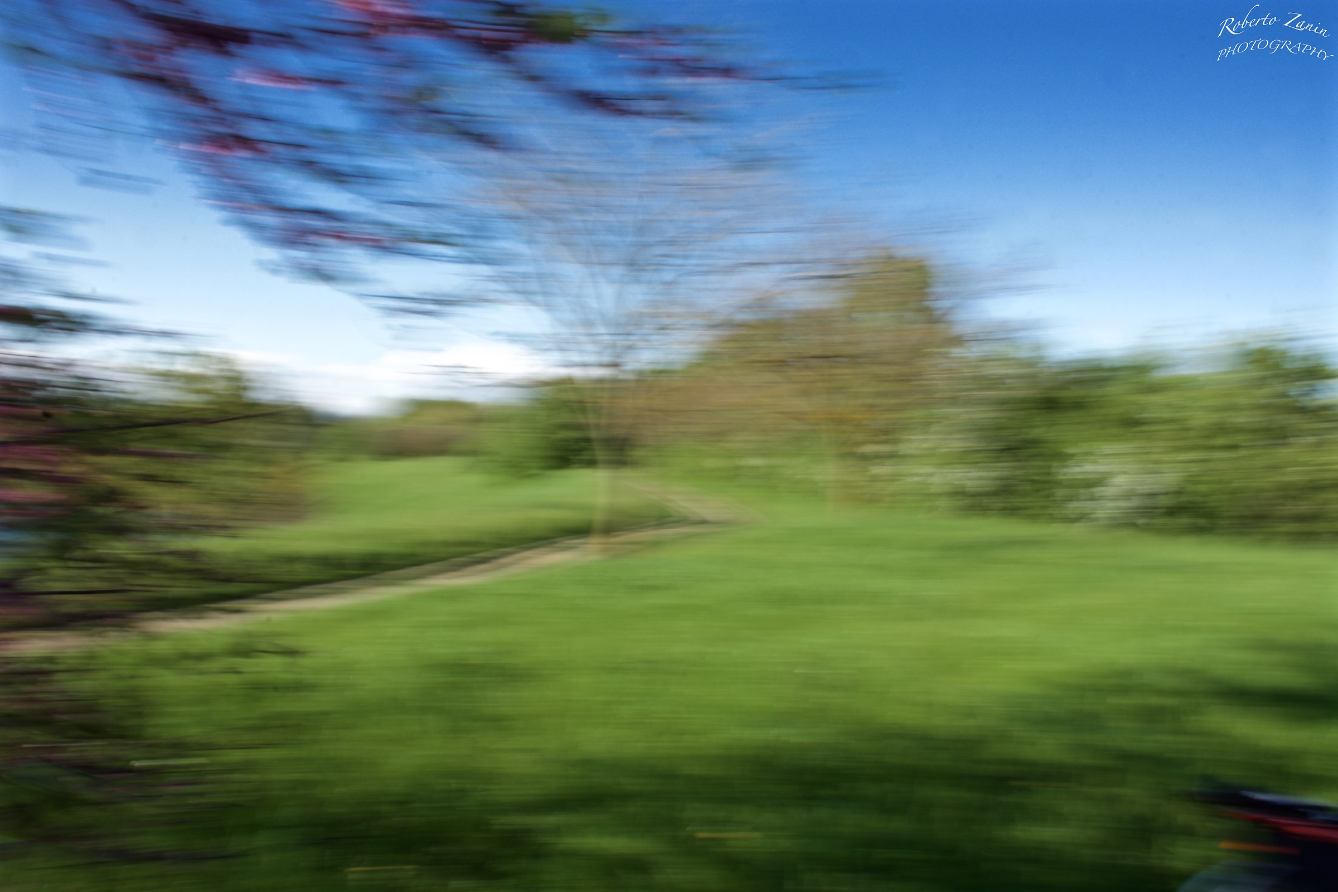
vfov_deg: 47.9
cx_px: 669
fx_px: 1003
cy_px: 446
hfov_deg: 67.4
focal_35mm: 27
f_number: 22
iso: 100
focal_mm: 18
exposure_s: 1/15
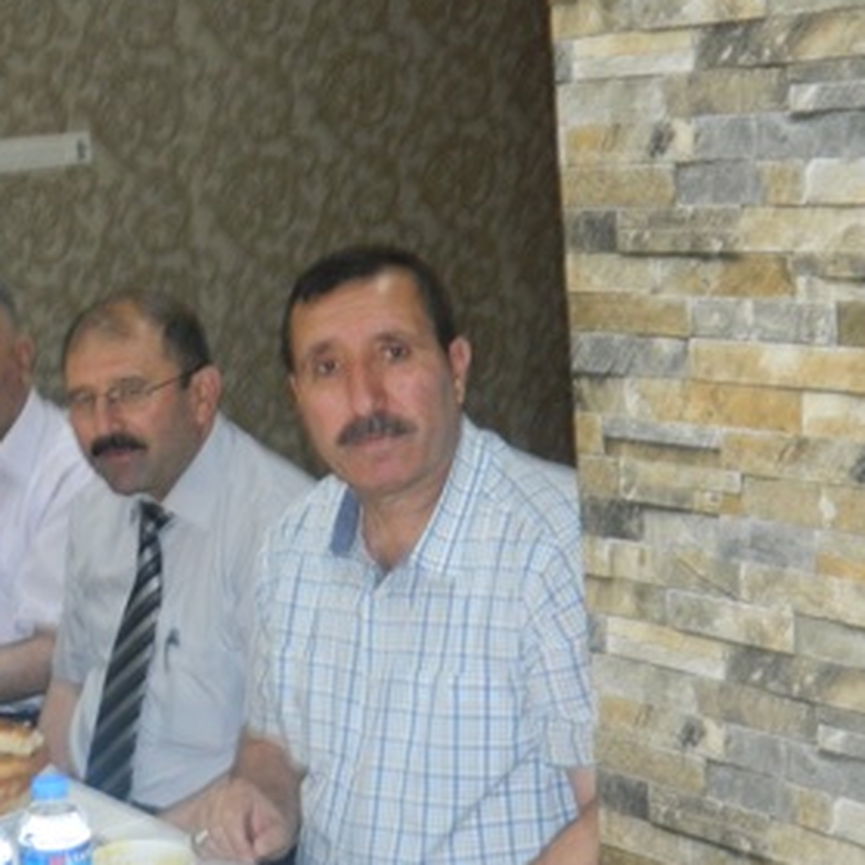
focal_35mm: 71
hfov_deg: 23.9
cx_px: 155
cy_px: 403
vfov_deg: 24.3
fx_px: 2007
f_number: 3.3
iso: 200
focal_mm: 6.2
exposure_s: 1/30
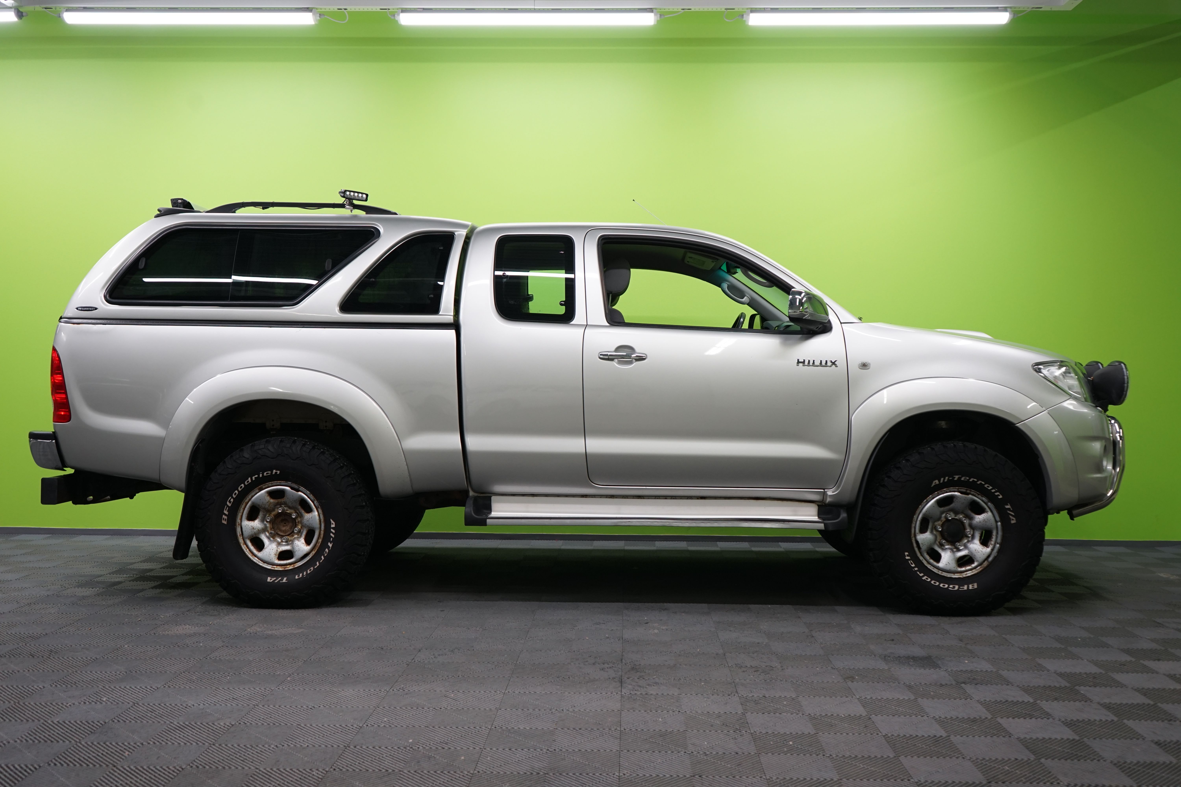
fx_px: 1115
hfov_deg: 55.8
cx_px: 590
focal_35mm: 34
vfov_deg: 38.9
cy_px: 394
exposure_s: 1/50
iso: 640
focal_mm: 34
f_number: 5.6
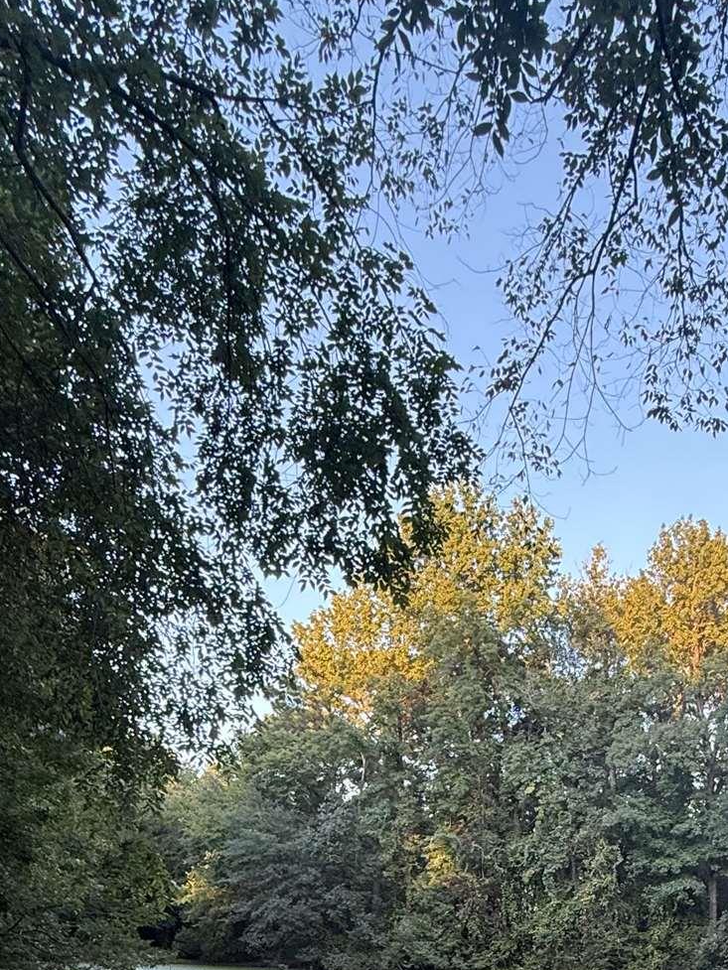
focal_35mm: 33
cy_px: 981
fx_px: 925
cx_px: 509
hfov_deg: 42.1
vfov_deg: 46.0
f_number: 2.2
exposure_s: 1/99
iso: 125
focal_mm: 2.22
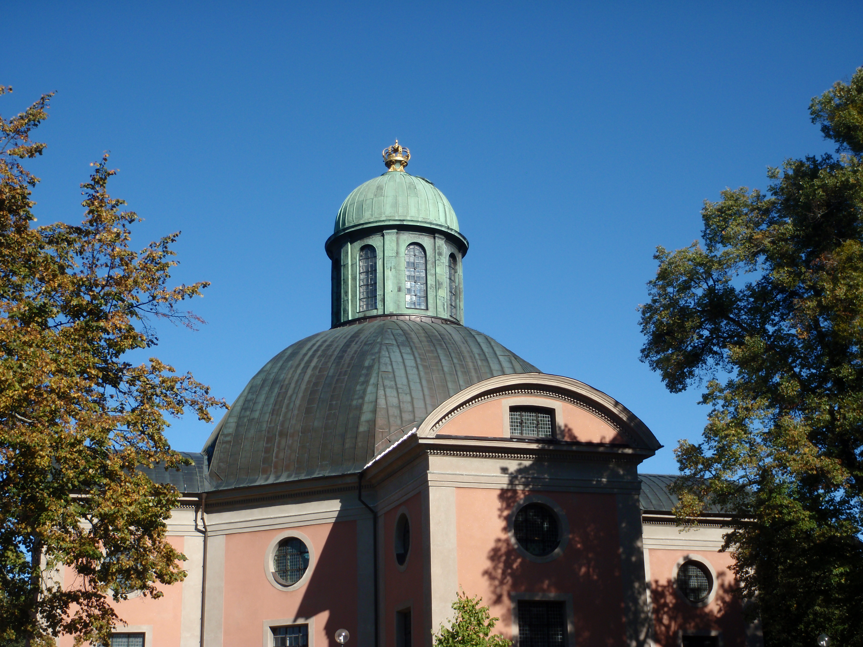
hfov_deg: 38.9
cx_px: 432
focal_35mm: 49
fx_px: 1222
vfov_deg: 29.7
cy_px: 324
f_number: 5
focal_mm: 8.89
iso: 64
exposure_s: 1/320
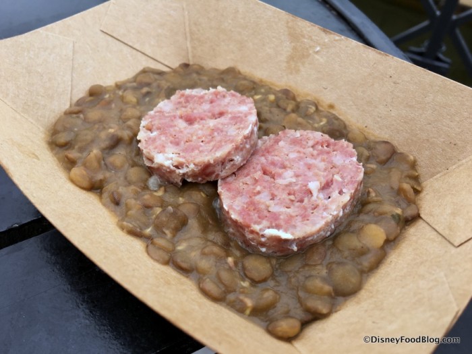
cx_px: 236
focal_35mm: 29
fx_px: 395
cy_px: 177
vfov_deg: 48.2
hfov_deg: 61.7
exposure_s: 1/232
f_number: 2.2
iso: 25
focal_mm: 4.15
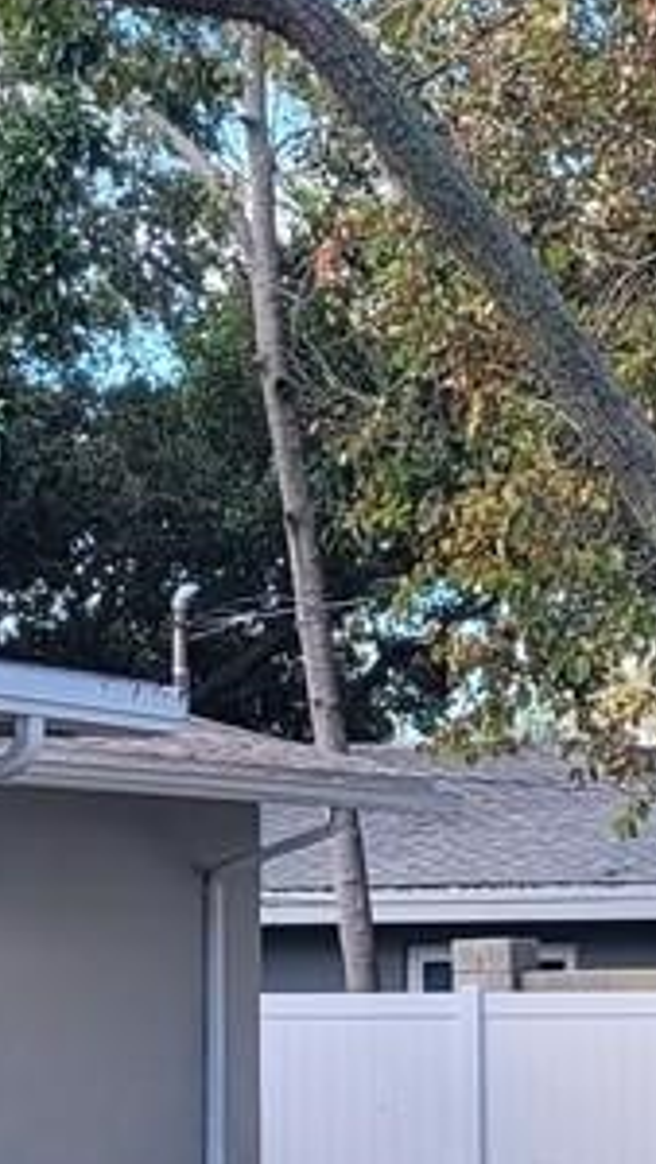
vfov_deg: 14.2
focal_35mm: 151
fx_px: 4664
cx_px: 656
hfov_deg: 8.0
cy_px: 900
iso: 40
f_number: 1.8
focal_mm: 5.4
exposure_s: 1/784
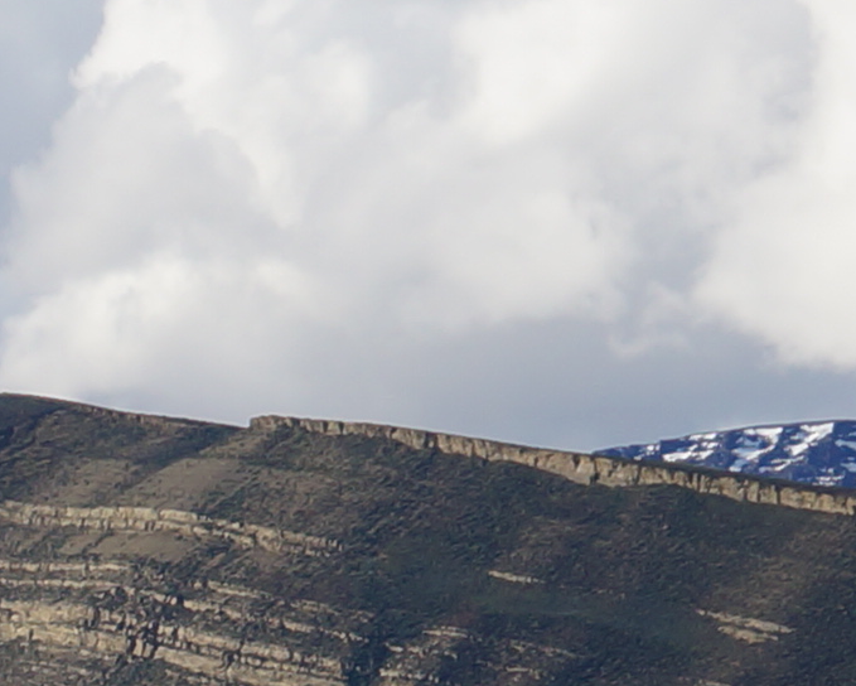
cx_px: -497
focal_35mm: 305
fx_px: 7731
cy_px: 1252
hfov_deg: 6.2
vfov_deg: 5.0
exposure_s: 1/125
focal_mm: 30
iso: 100
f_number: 13
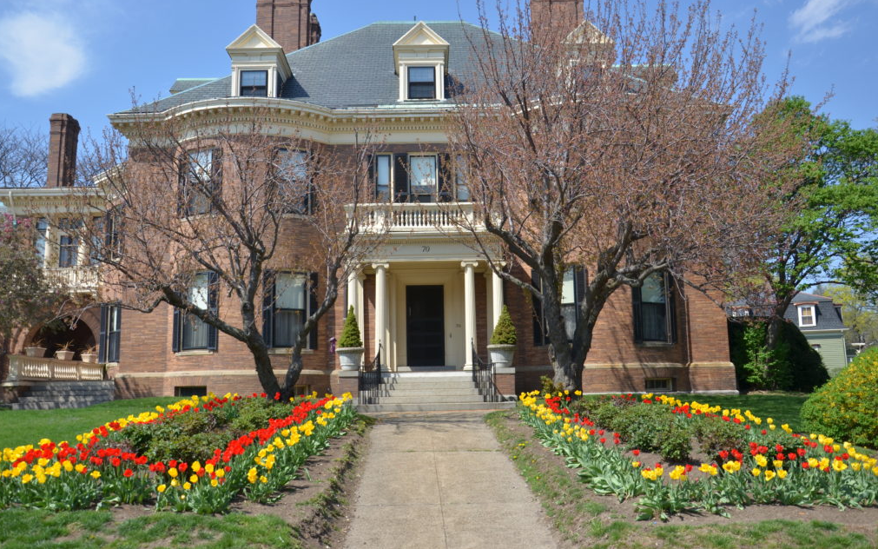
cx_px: 434
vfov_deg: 37.3
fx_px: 814
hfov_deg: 56.7
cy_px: 255
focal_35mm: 34
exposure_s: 1/1250
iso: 280
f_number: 5.6
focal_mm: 22
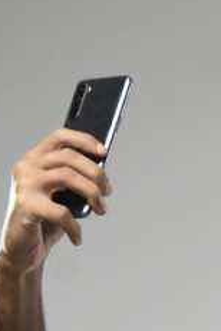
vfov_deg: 9.4
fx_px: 1818
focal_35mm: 198
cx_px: 347
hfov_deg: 6.8
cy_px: 763
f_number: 6.3
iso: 400
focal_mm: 38
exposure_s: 1/125
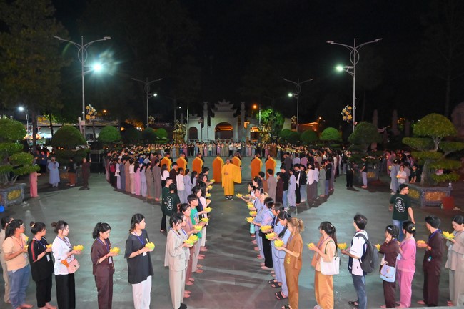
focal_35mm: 24
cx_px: 232
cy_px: 154
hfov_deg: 73.8
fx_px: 309
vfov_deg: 53.0
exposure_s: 1/30
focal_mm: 24
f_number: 5.6
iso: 5000
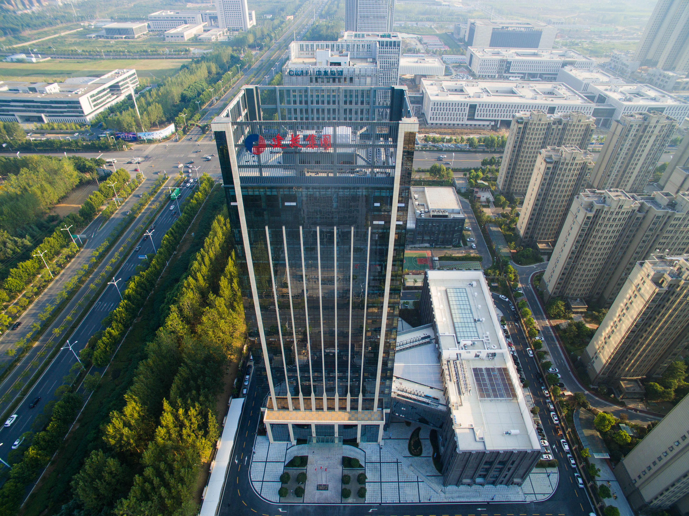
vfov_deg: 65.9
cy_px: 258
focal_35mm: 20
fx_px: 398
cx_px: 344
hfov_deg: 81.8
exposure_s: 1/250
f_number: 2.8
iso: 100
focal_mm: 3.61
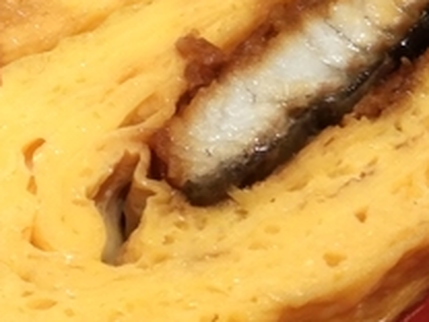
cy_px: 45
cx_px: -78
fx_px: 1239
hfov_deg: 18.6
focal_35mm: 100
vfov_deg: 14.7
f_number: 2.2
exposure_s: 1/30
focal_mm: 3.46
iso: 145
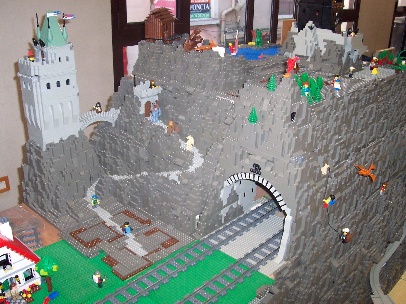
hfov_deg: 50.1
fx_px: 434
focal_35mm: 37
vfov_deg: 38.7
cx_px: 203
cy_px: 152
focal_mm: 5.6
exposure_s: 1/60
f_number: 2.8
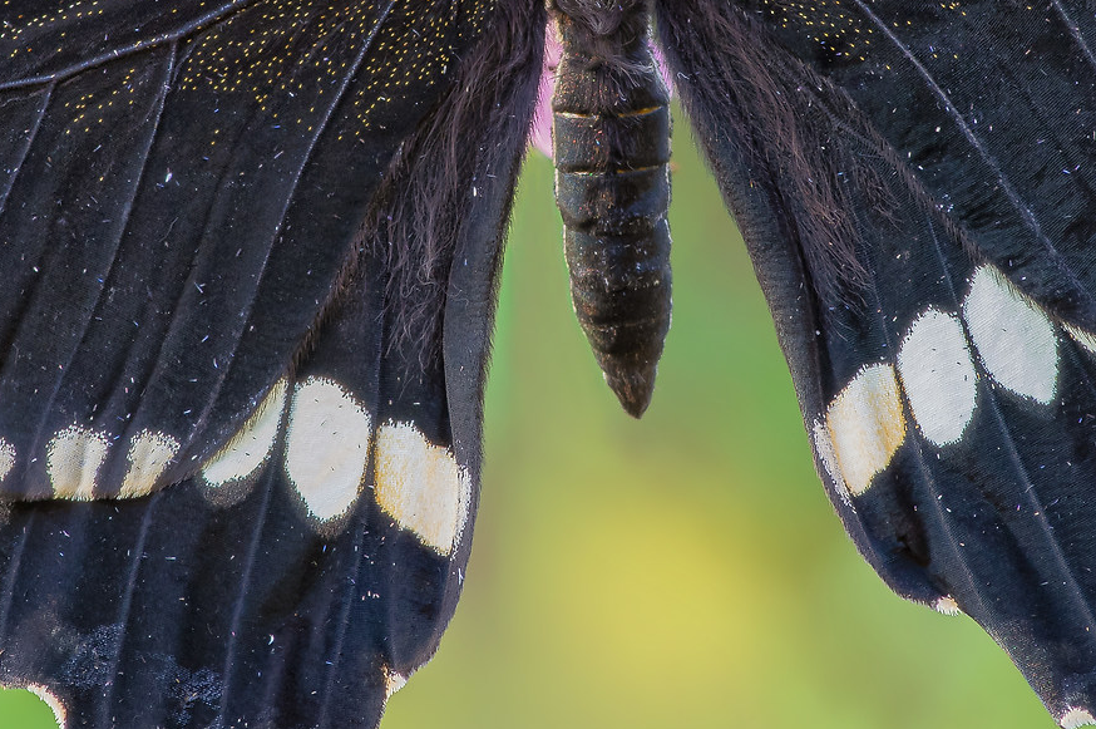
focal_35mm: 412
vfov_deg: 3.3
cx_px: 606
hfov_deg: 5.0
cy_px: 88
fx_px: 12531
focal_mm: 100
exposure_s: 1/4
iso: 200
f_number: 10
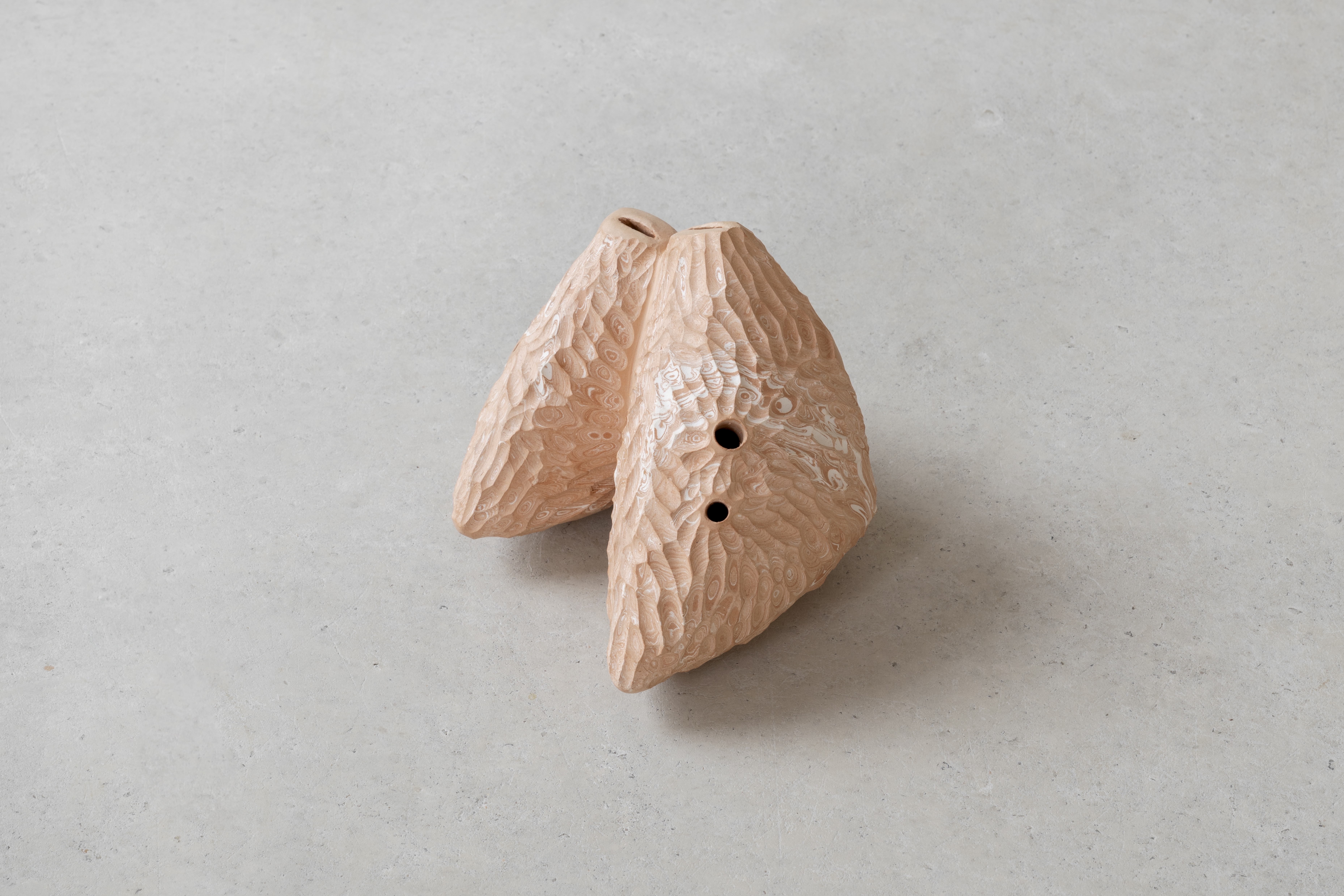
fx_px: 2613
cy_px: 448
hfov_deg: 28.8
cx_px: 672
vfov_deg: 19.5
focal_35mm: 70
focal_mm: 70
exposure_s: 1/1.67
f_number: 16
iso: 64
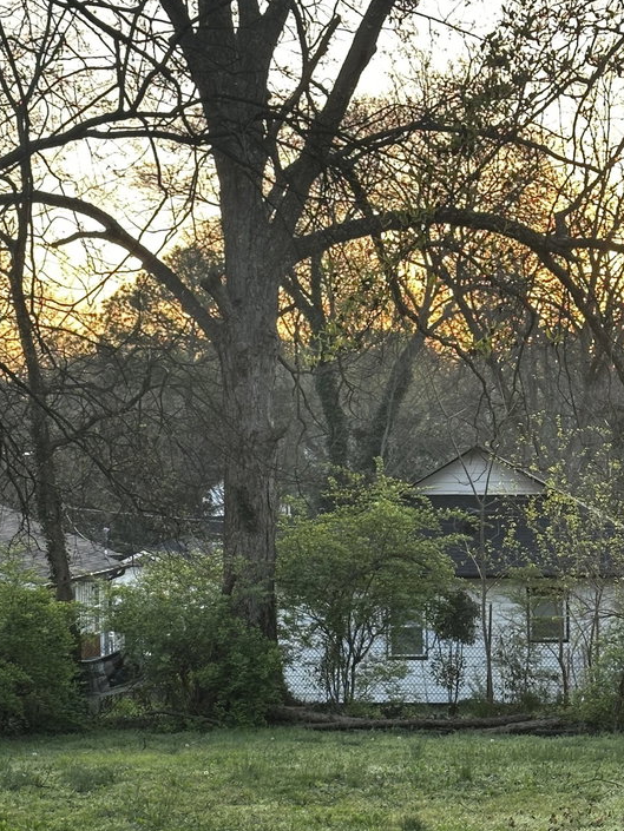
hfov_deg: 15.9
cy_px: 610
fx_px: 2235
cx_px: 199
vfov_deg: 20.9
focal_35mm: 93
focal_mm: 6.86
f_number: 1.78
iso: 64
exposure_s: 1/173
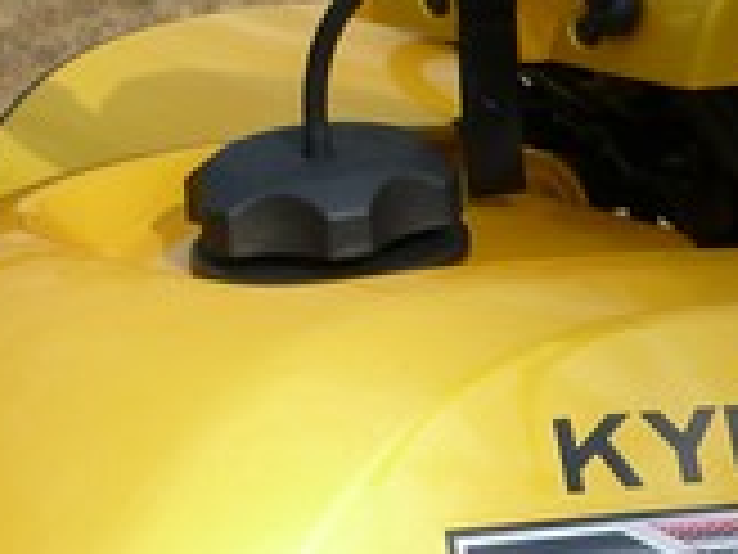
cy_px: 459
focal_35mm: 143
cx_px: 817
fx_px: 3049
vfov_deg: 10.3
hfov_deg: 13.5
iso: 80
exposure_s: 1/125
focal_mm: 5.5
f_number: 8
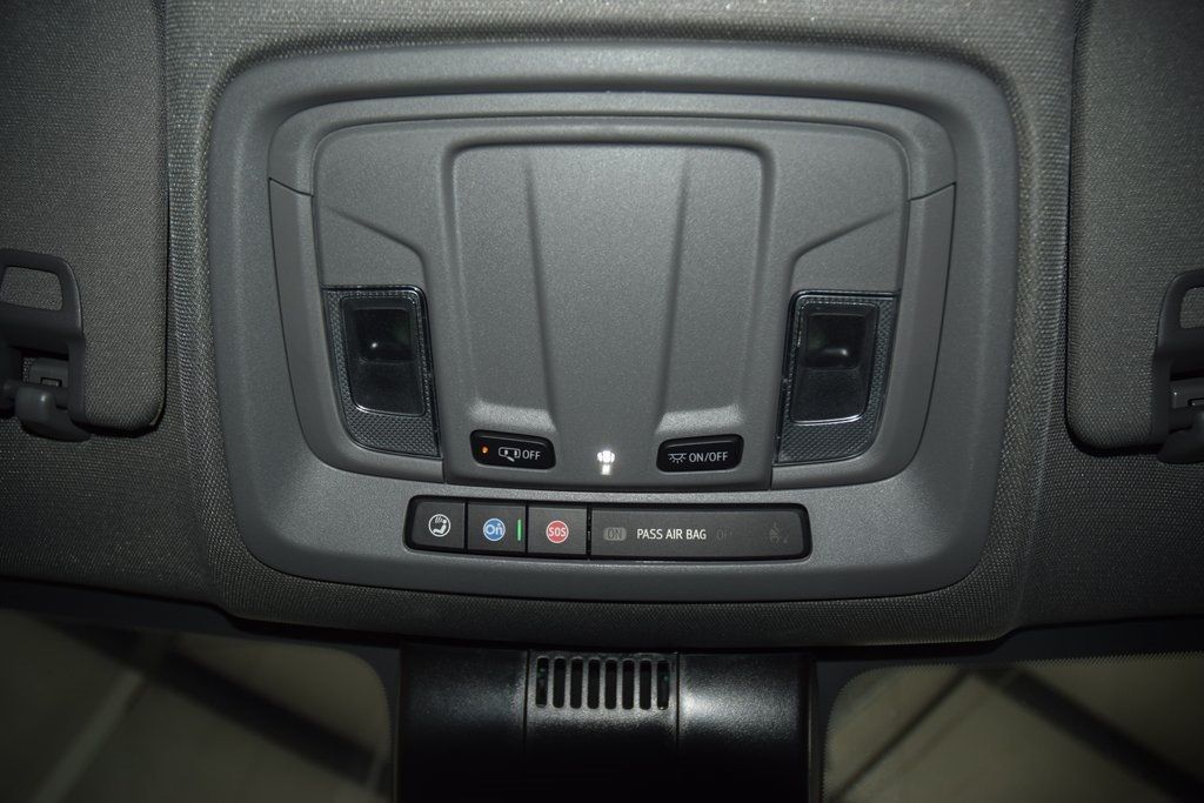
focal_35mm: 27
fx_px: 903
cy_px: 402
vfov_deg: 47.9
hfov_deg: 67.4
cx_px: 602
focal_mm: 18
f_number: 3.5
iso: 280
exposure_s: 1/60
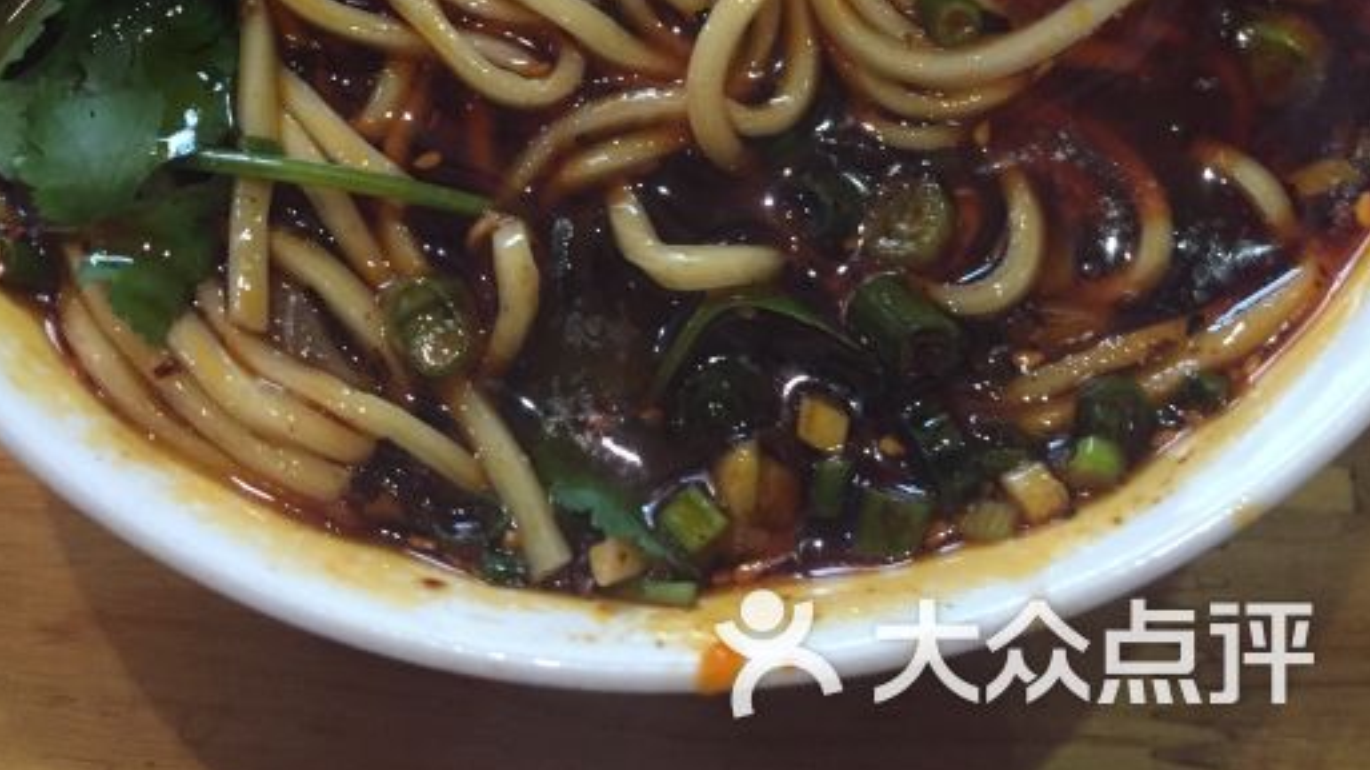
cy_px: -141
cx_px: 684
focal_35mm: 43
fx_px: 1562
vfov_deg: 25.1
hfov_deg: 47.4
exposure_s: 1/20
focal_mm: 4.15
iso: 250
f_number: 2.2
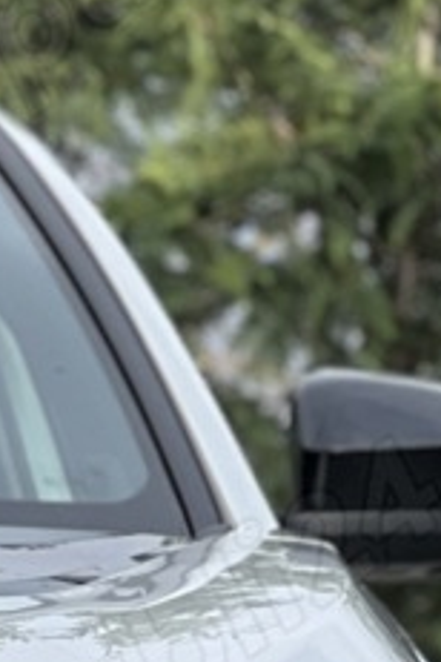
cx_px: -719
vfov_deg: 4.4
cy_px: 737
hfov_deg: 2.9
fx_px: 8507
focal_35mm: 463
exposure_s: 1/142
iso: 20
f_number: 2.8
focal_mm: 9
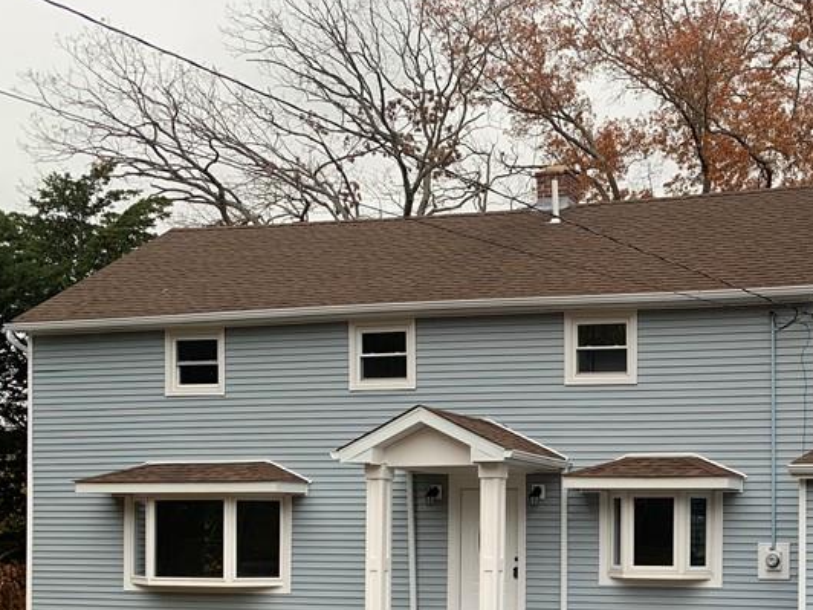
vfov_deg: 27.8
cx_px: 723
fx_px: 1174
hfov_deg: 36.0
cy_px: 570
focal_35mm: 50
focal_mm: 4.25
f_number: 1.8
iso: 32
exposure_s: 1/121
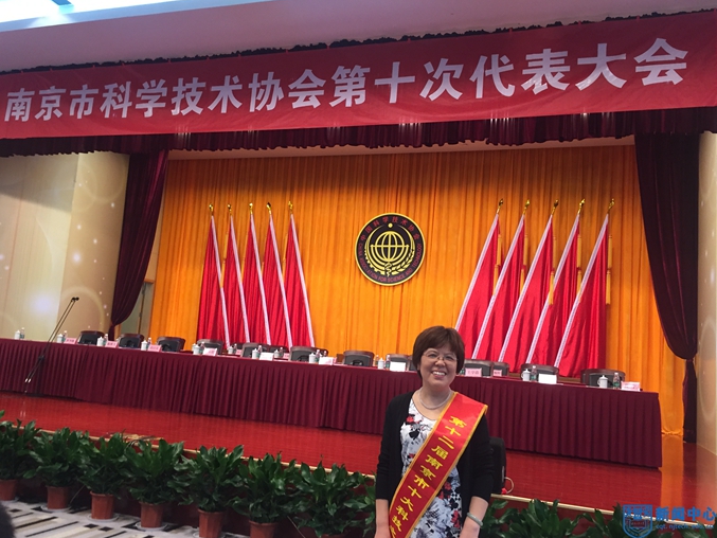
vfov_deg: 46.8
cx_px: 362
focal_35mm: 30
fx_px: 621
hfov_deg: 60.0
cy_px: 276
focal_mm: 4.15
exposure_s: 1/33
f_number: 2.2
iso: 160
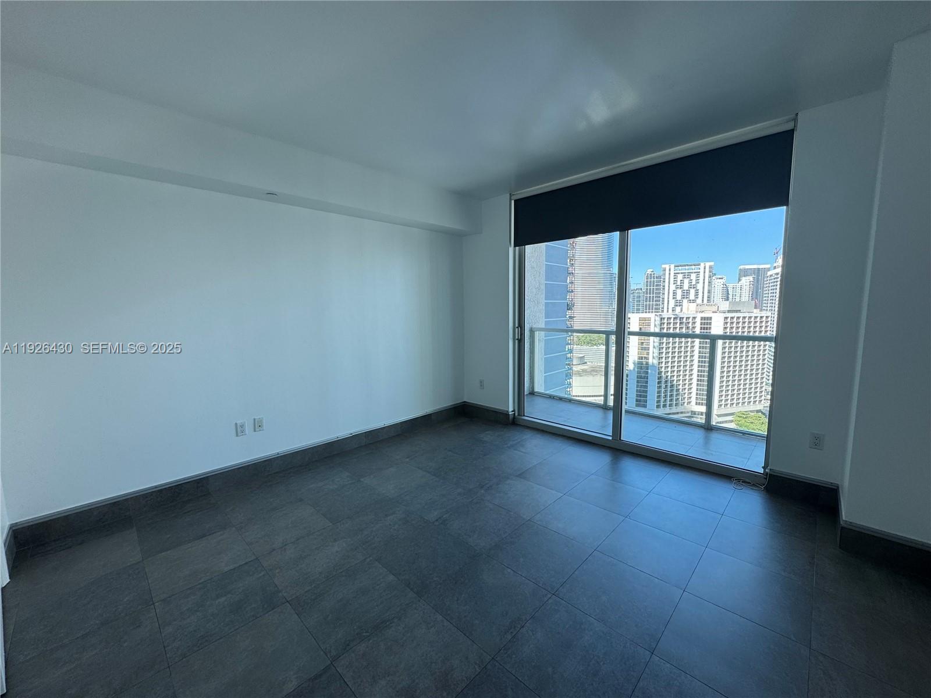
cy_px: 349
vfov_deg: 85.7
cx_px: 466
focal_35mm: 14
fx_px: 377
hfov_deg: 102.1
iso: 40
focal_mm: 2.22
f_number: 2.2
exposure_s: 1/192
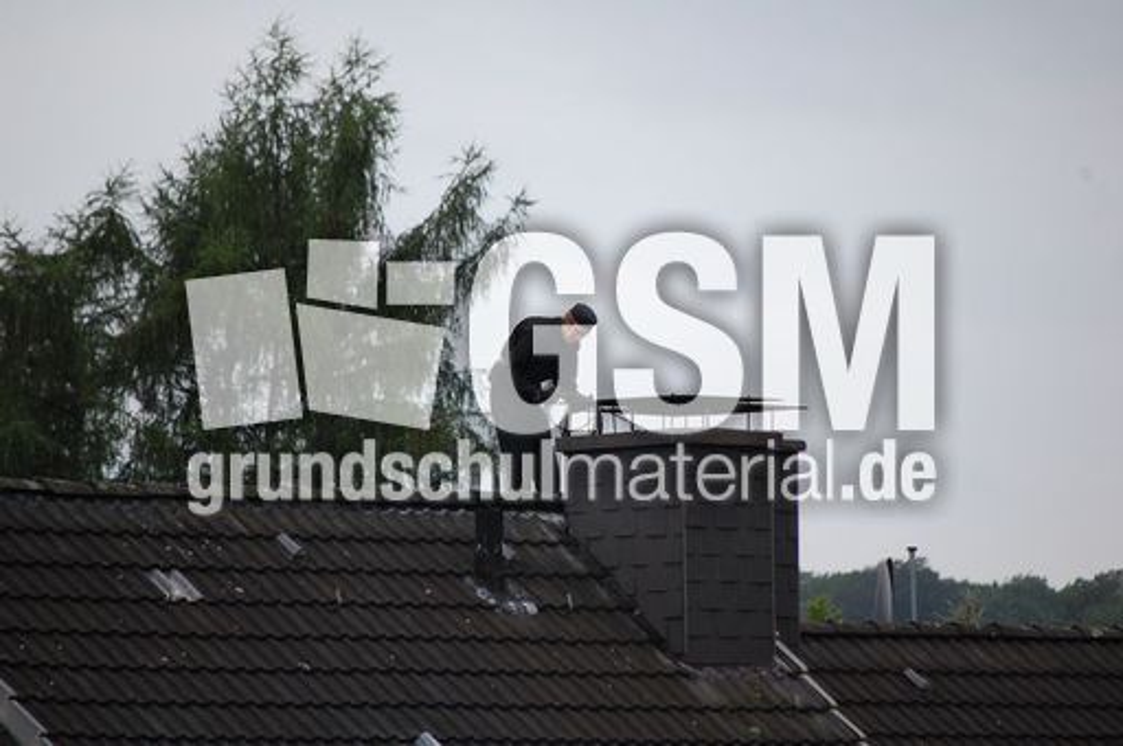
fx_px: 9346
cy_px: 373
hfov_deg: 6.9
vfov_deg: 4.6
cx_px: 562
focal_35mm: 300
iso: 400
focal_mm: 200
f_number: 5.6
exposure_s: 1/400
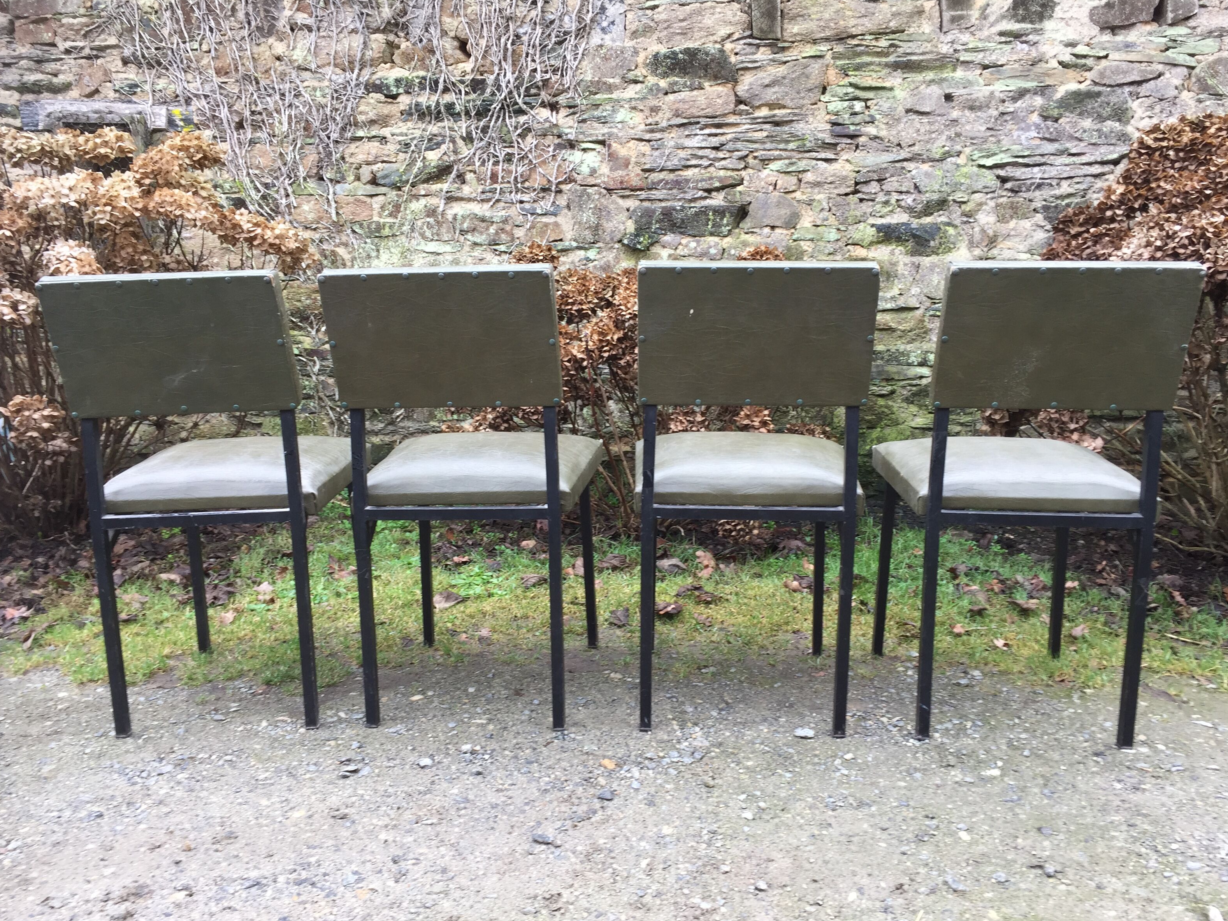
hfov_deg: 60.0
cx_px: 608
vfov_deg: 46.8
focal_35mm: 30
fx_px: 1064
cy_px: 468
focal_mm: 4.15
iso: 32
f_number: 2.2
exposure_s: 1/50
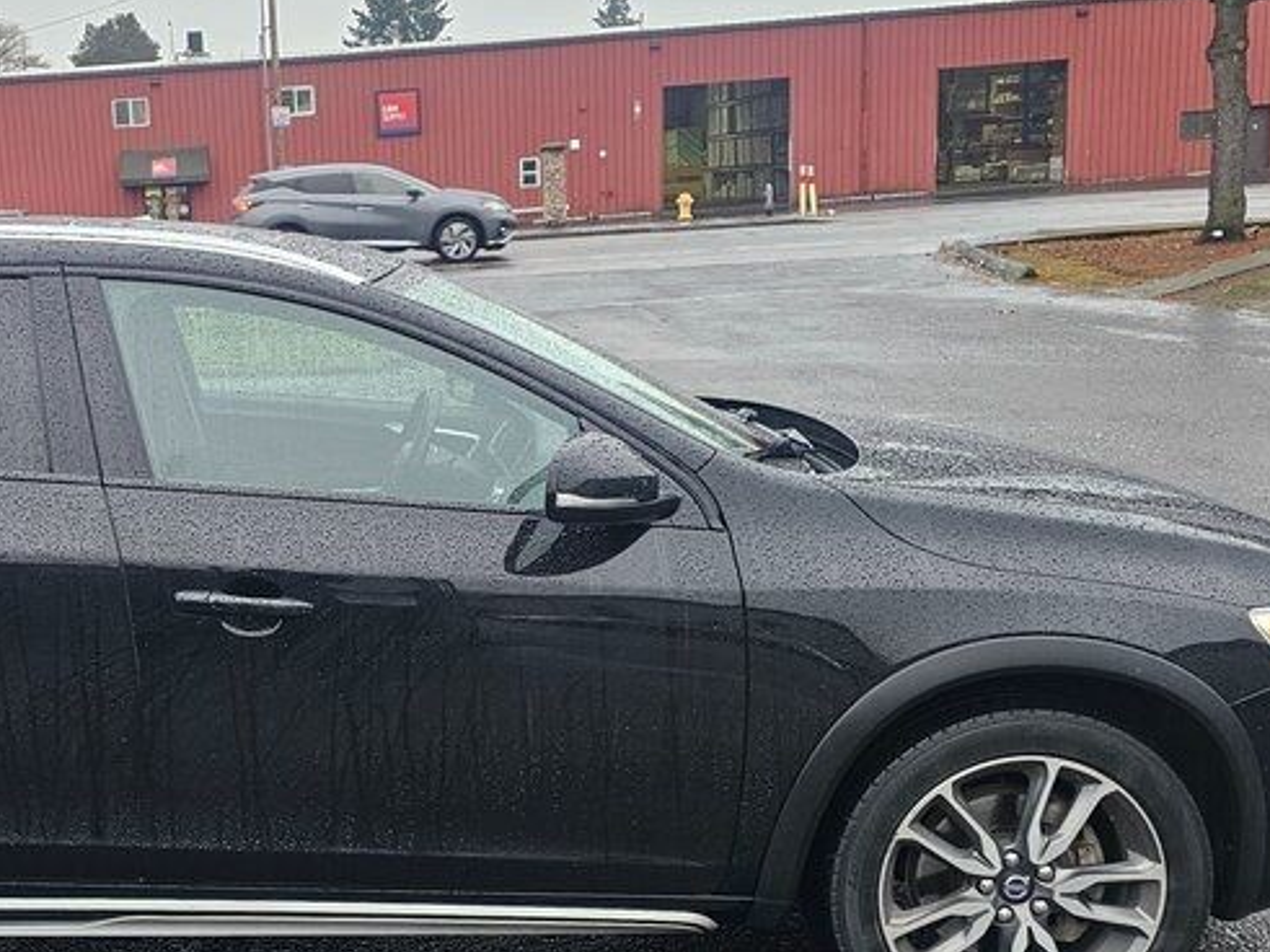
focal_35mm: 48
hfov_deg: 38.1
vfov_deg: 30.2
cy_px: 585
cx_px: 235
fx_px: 1761
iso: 160
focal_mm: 6.3
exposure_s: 1/180
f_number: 1.7
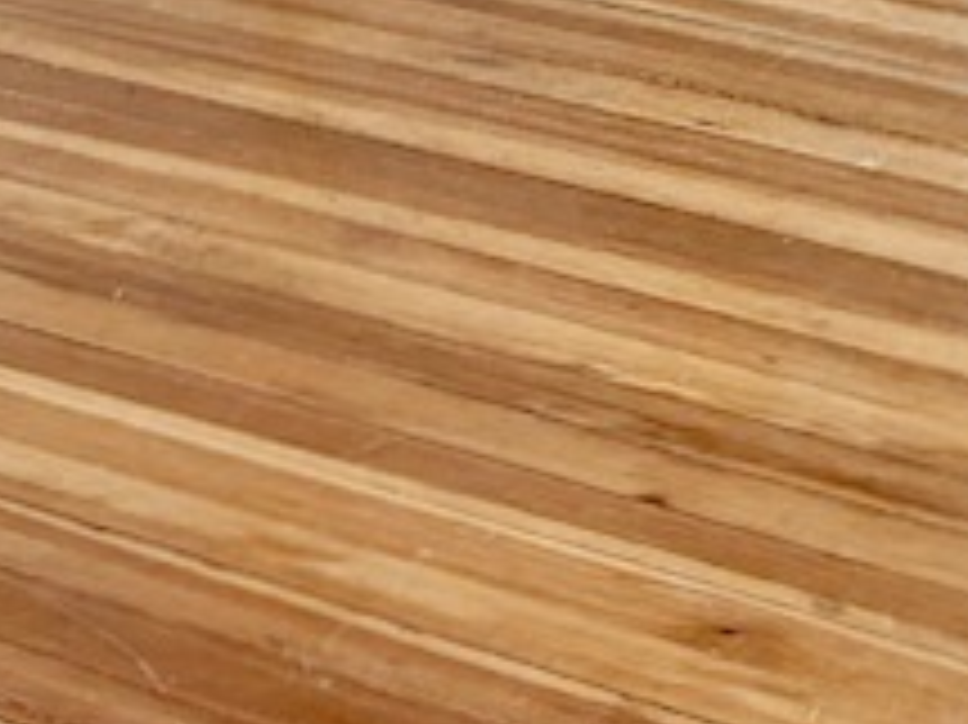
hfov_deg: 16.3
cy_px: -809
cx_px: 477
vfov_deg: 10.9
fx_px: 3382
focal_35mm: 121
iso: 250
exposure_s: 1/60
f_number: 1.8
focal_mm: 4.25
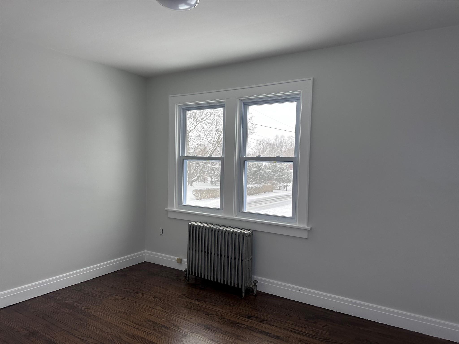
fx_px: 318
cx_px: 230
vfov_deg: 56.8
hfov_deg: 71.6
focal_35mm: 24
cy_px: 172
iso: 125
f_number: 1.78
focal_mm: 6.86
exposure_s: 1/60
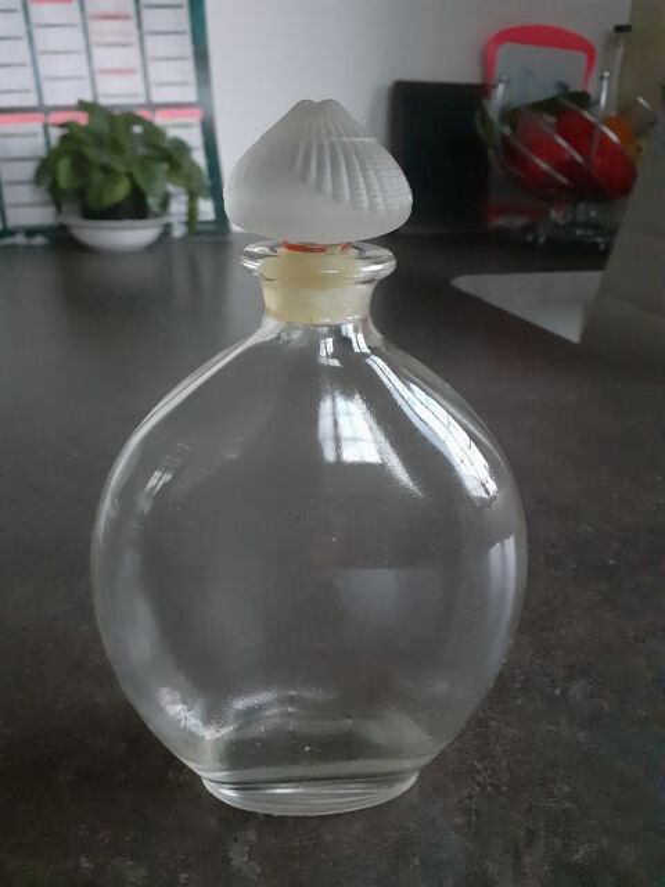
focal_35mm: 27
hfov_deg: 51.4
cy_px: 444
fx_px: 692
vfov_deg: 65.3
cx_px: 332
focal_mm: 3.6
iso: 1000
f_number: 1.9
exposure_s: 1/20
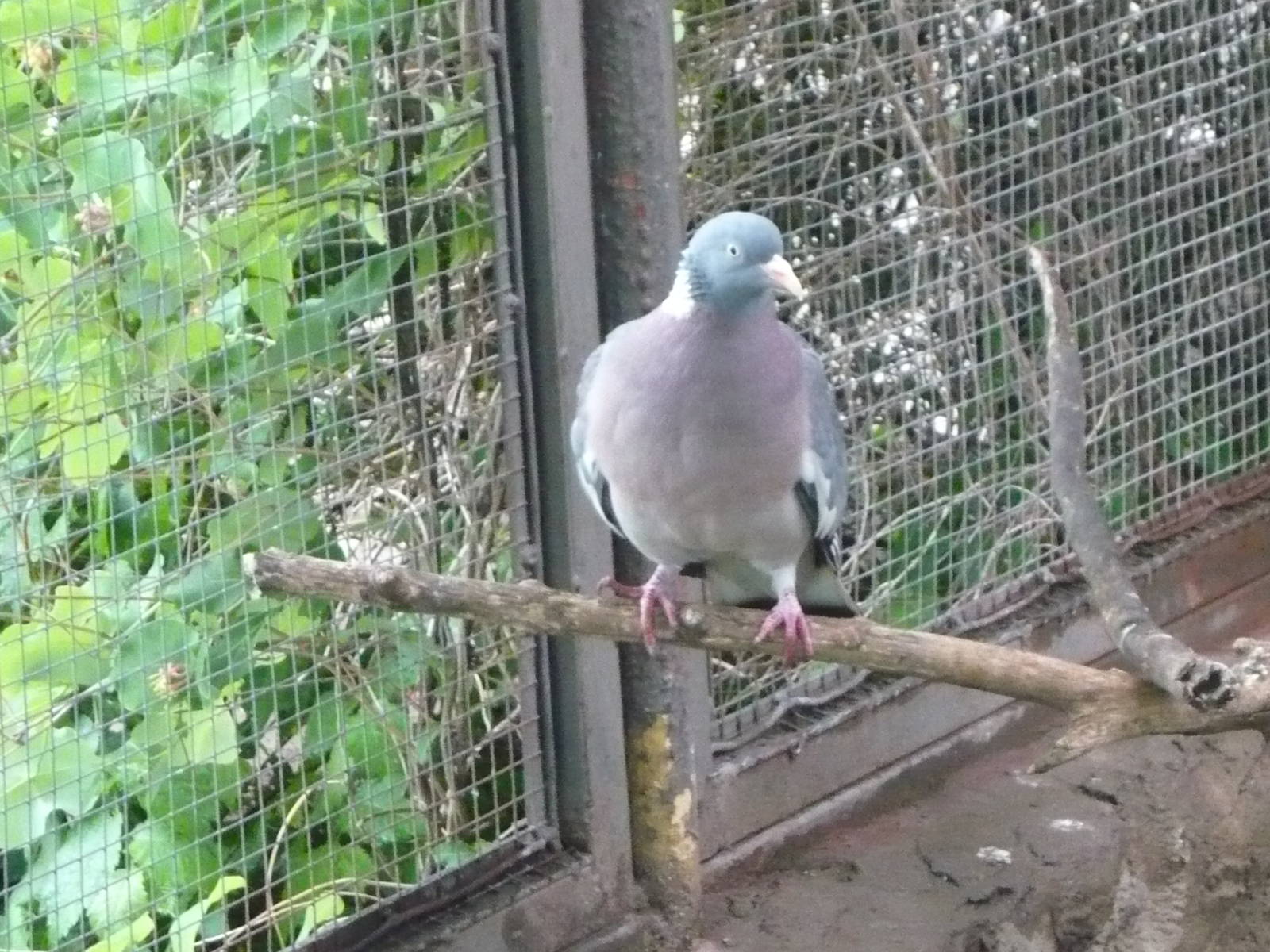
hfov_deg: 12.3
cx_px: 635
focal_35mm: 160
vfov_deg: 9.3
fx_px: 5870
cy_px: 476
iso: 800
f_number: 5.1
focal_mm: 16.5
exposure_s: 1/60
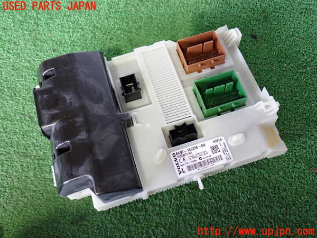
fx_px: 330
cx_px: 158
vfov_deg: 39.7
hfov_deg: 51.4
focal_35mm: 36
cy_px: 119
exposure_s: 1/40
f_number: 2.5
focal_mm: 6.37
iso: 500
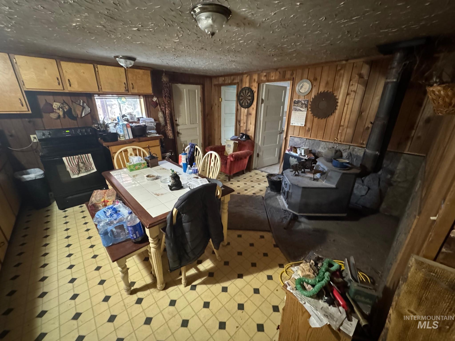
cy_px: 170
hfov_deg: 102.1
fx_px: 184
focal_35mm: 14
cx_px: 228
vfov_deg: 85.7
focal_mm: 2.22
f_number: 2.2
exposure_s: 1/40
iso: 1600
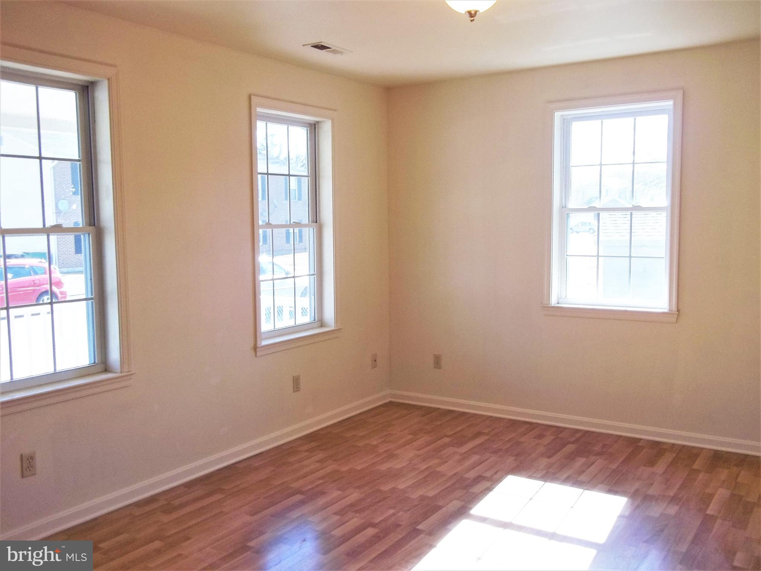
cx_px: 380
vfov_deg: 44.2
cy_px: 286
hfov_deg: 56.8
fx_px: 703
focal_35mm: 32
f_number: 2.9
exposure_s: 1/80
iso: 80
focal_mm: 5.7
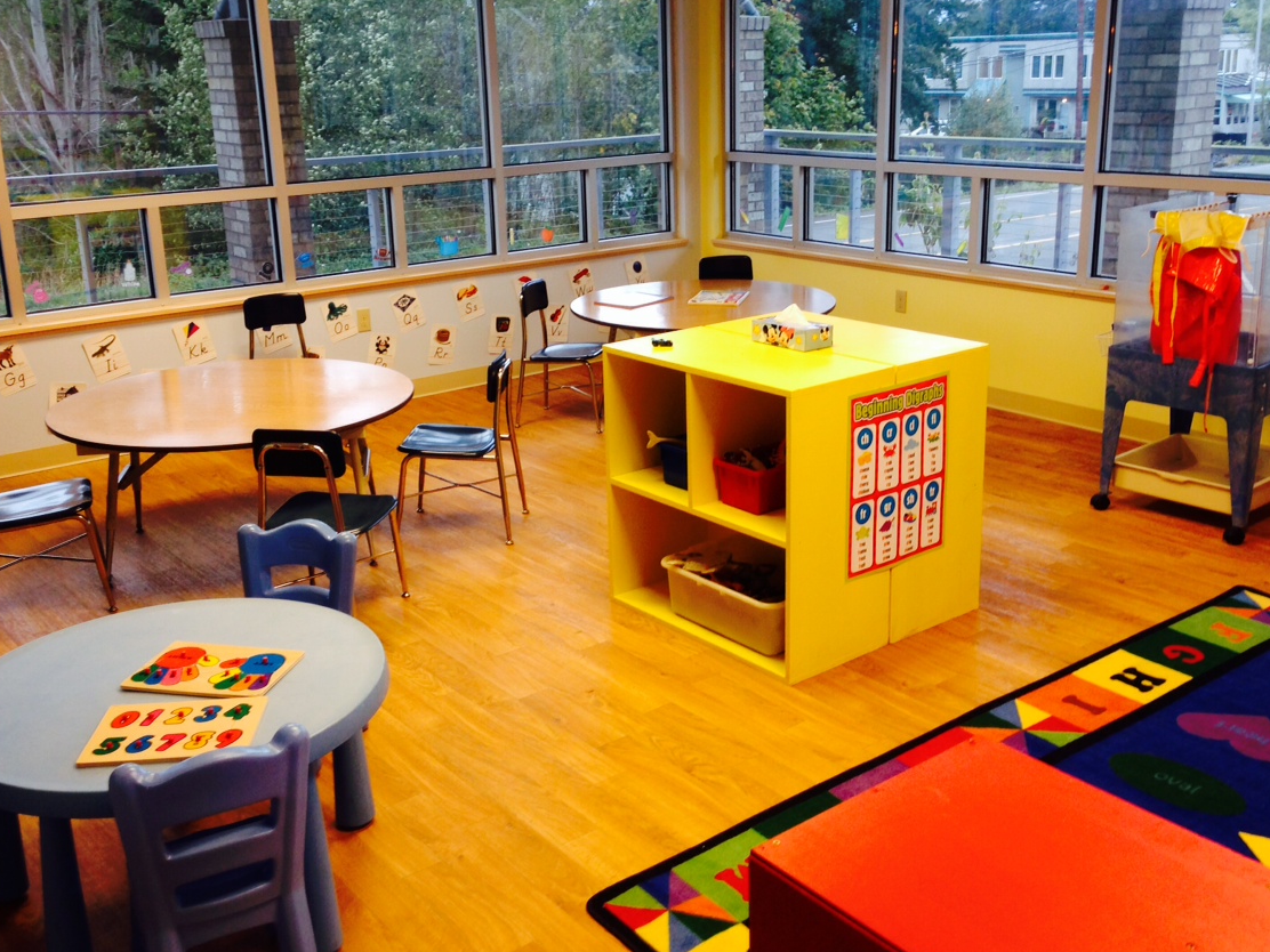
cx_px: 643
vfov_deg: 37.7
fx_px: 1394
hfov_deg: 49.0
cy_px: 413
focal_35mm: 38
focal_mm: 4.12
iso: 50
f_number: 2.4
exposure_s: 1/20
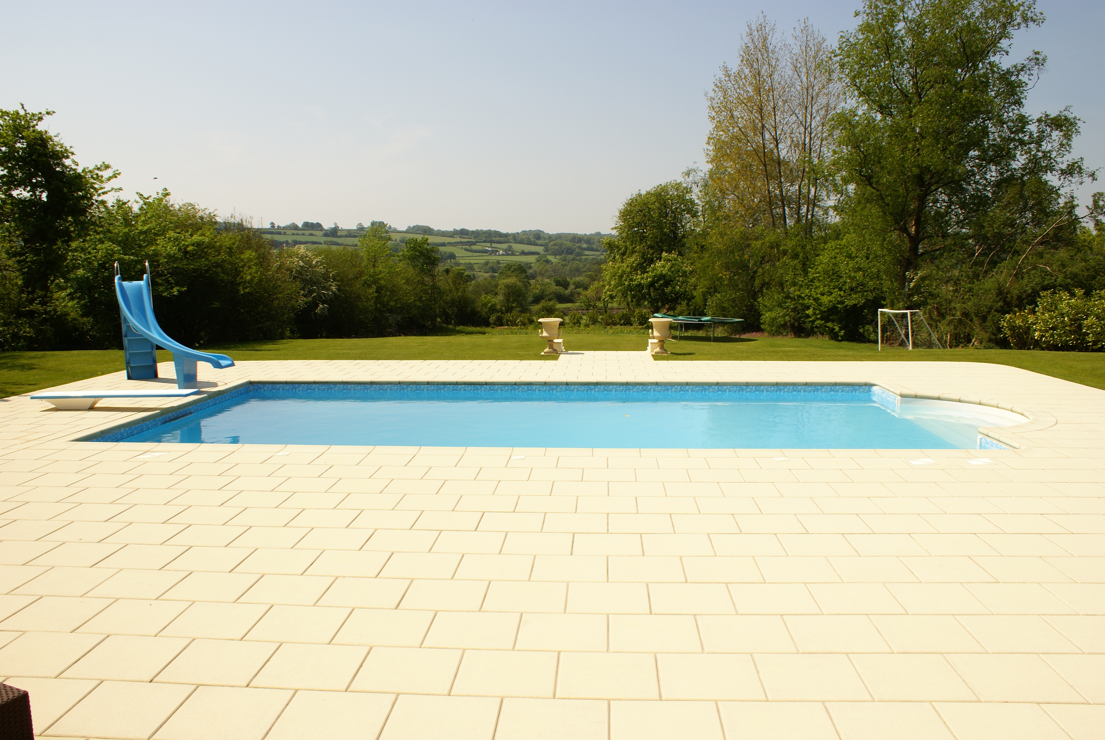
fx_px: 830
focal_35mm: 27
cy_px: 370
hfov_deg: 67.3
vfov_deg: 48.0
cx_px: 552
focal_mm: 18
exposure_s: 1/250
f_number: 10
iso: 100
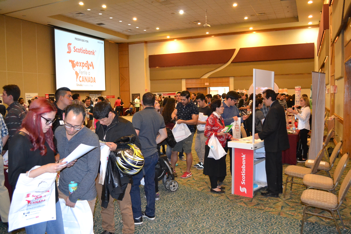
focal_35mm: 30
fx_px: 292
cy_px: 117
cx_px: 176
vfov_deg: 43.6
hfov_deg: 61.9
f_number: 3.8
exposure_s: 1/60
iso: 3200
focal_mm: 20
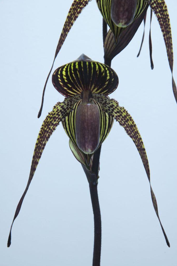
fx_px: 893
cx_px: 88
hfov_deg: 11.3
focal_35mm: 121
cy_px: 133
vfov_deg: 16.9
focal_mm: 120
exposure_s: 1/10
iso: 1600
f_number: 16
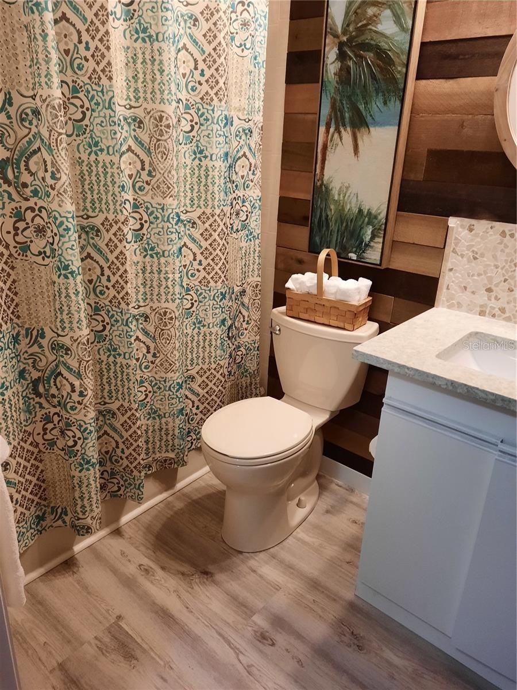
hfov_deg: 54.9
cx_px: 258
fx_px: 498
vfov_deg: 69.4
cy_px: 345
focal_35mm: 25
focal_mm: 4.6
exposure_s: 1/40
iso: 250
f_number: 2
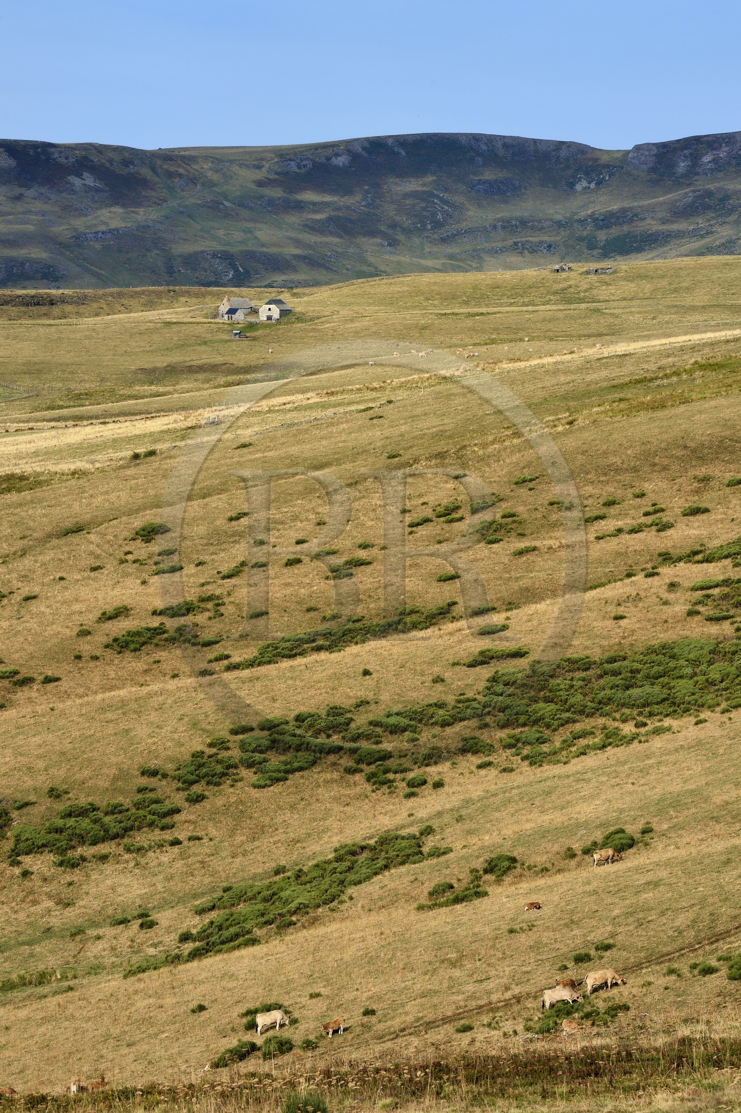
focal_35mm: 135
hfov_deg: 10.2
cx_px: 370
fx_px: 4171
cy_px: 556
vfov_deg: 15.2
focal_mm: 135
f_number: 11
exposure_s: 1/320
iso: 200
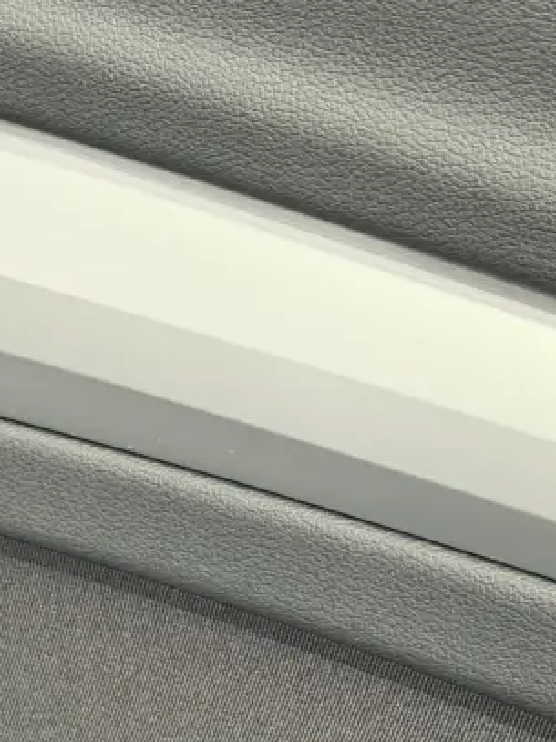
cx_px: -7
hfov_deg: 8.7
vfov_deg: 11.6
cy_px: 629
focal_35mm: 170
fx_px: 3643
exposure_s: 1/33
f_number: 1.78
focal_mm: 6.76
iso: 500
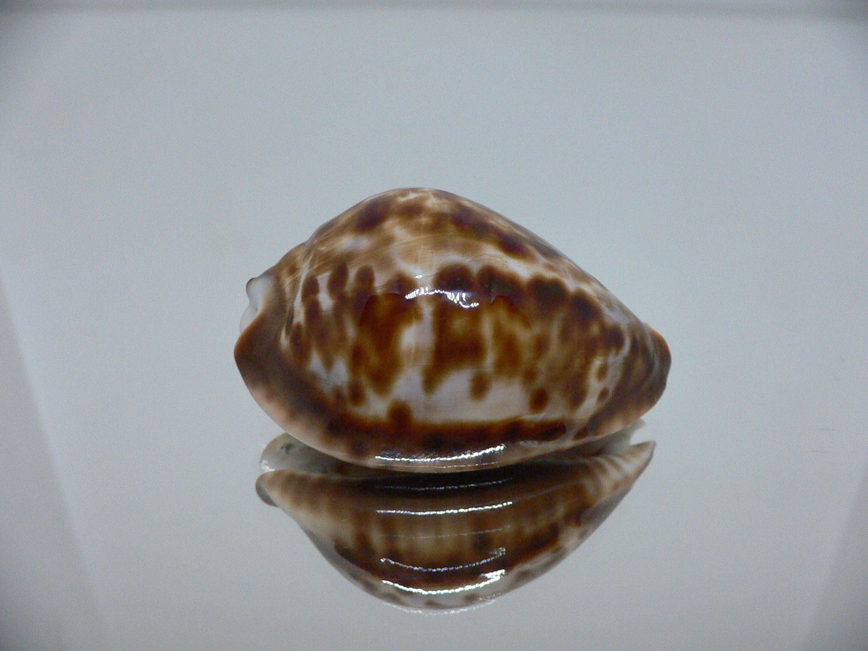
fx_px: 878
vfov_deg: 40.7
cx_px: 434
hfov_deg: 52.6
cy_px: 326
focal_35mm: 35
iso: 200
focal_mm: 4.6
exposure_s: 1/60
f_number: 2.8
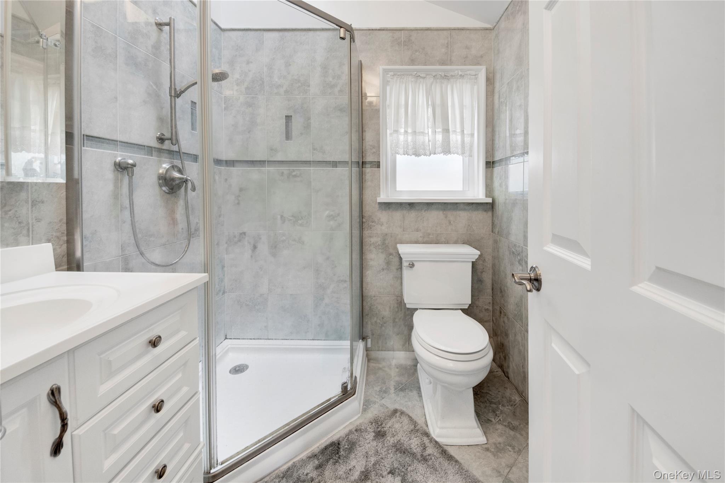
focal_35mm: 12
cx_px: 362
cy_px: 242
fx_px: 242
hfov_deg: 112.6
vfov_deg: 90.0
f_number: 8
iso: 800
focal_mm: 8
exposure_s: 1/3
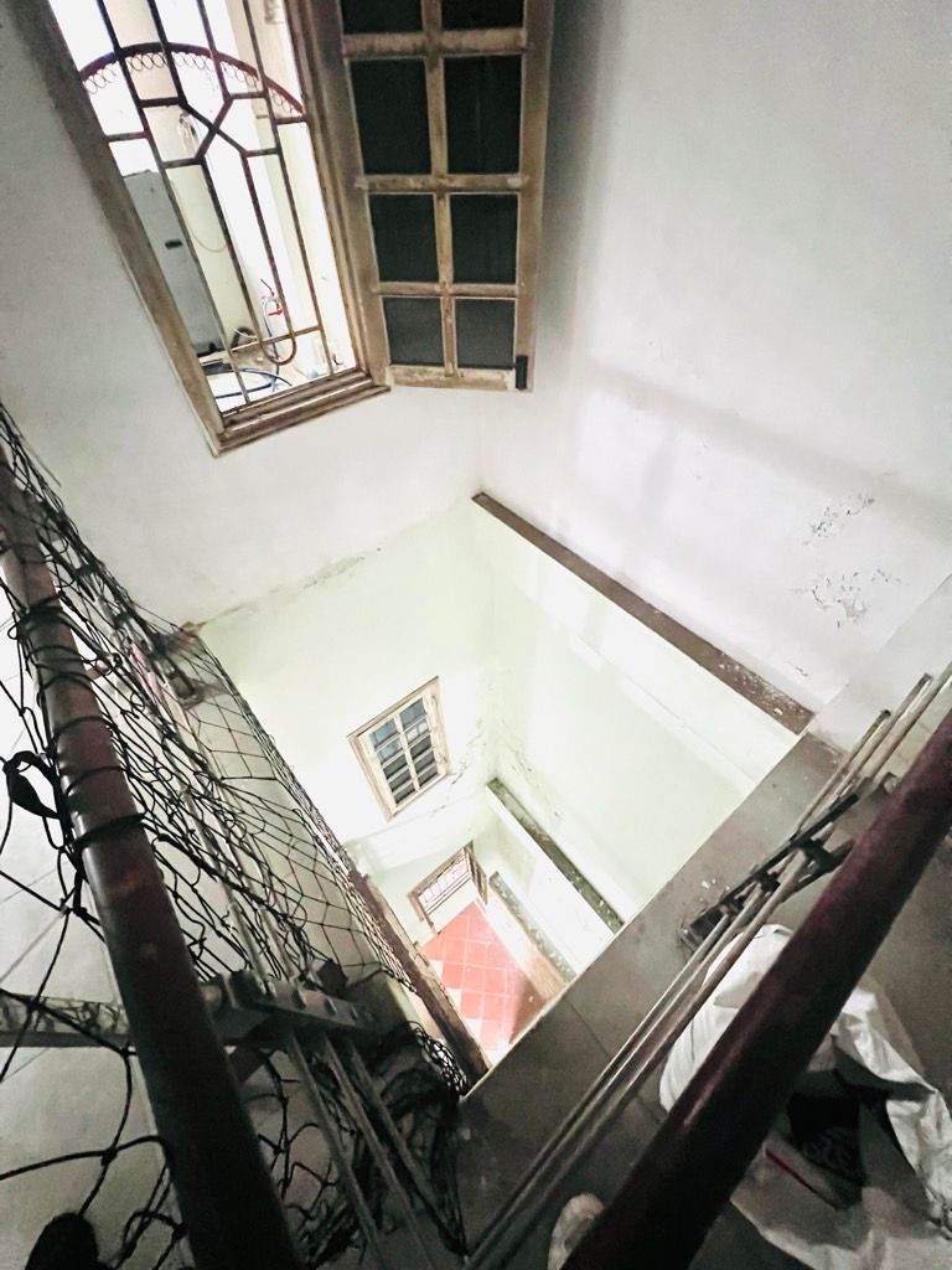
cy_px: 635
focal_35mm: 13
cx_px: 476
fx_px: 477
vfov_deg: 106.2
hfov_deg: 89.9
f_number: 1.8
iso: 1000
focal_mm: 1.57
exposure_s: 1/34
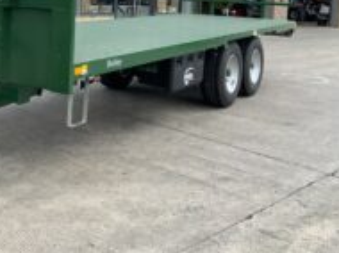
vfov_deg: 25.5
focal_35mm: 55
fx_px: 538
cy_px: 14
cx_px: 82
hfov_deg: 34.2
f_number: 1.8
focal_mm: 3
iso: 16
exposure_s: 1/1121
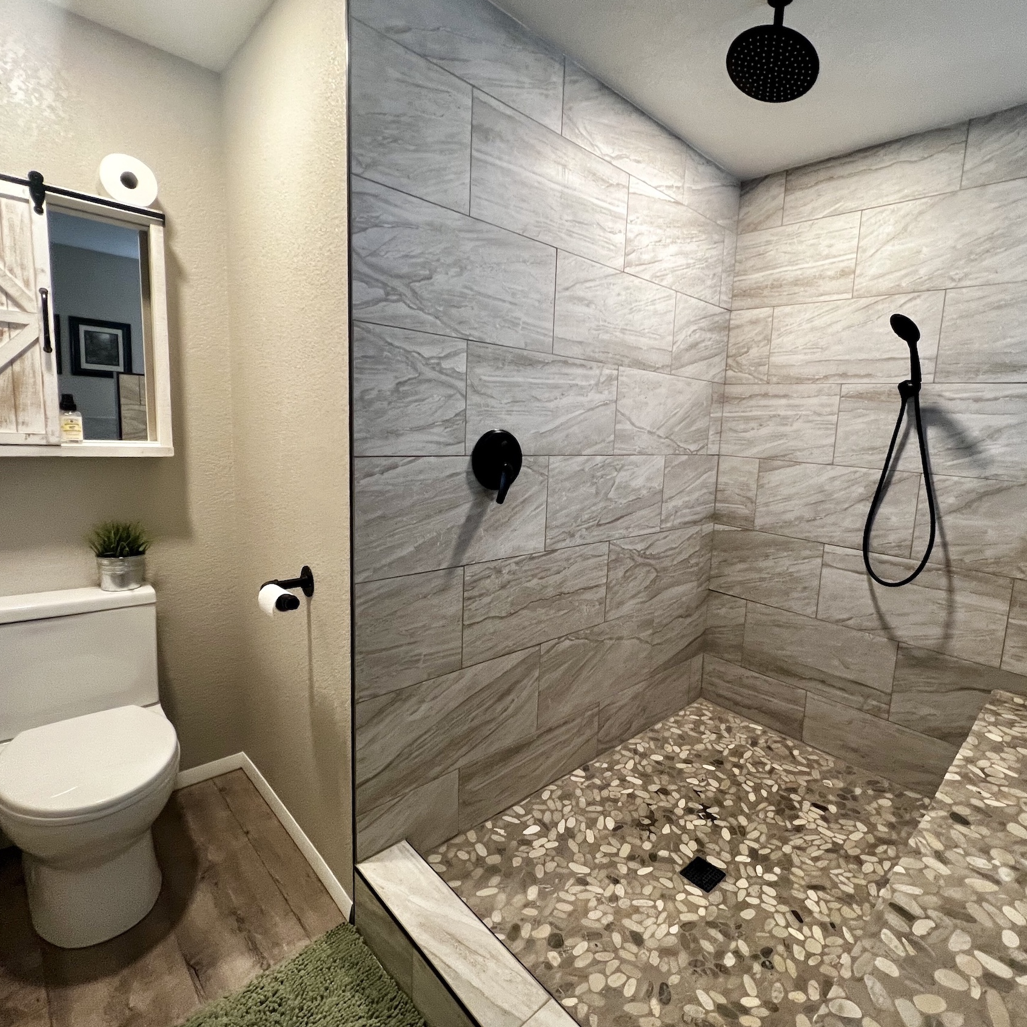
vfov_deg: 87.4
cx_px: 601
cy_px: 500
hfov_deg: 86.6
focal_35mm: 16
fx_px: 537
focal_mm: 1.57
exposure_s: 1/60
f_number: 1.8
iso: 160
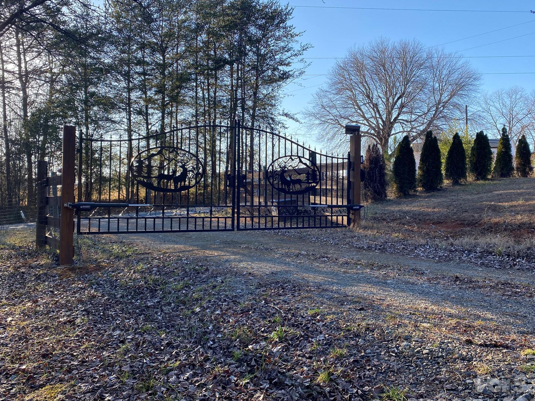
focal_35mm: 30
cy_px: 200
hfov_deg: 60.0
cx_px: 268
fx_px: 464
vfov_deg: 46.8
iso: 32
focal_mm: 4.25
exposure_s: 1/805
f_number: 1.8
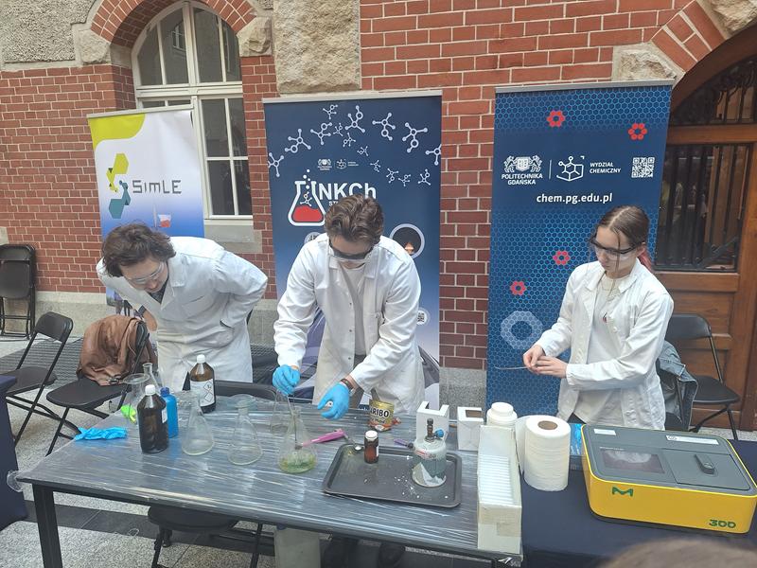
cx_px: 378
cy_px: 284
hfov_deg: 73.9
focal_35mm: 23
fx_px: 503
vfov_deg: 58.9
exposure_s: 1/60
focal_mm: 5.54
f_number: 1.8
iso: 50
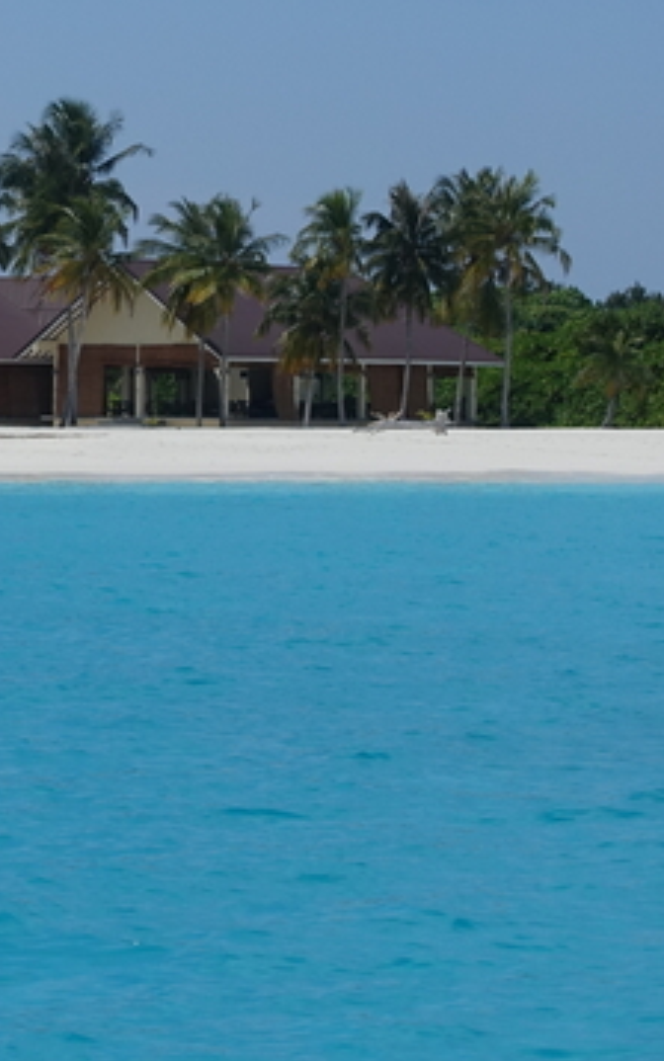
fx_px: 6307
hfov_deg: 6.0
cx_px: -178
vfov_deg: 9.6
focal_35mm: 218
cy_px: 326
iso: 125
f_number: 4
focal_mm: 25.7
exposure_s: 1/320
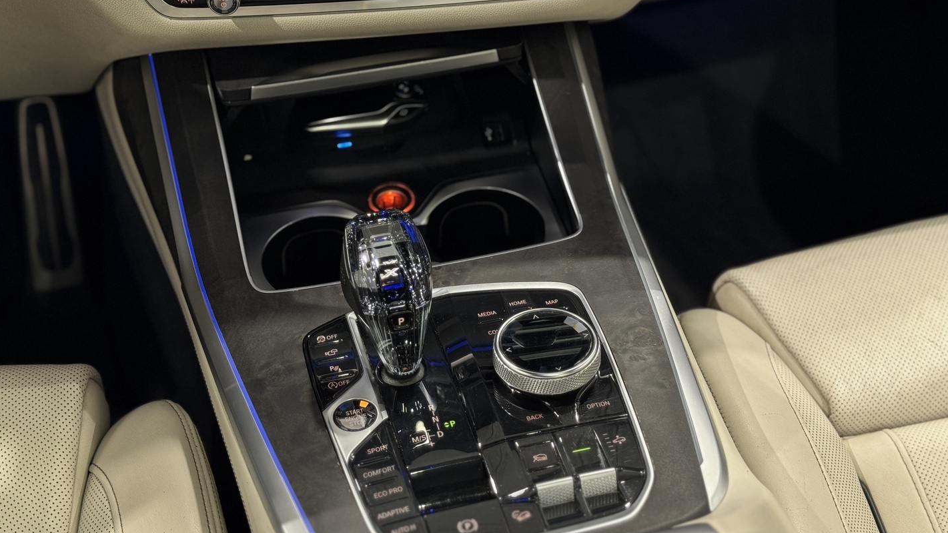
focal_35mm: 53
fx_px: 1332
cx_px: 478
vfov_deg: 22.6
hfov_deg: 39.2
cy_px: 301
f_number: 1.78
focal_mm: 6.76
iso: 200
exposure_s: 1/33
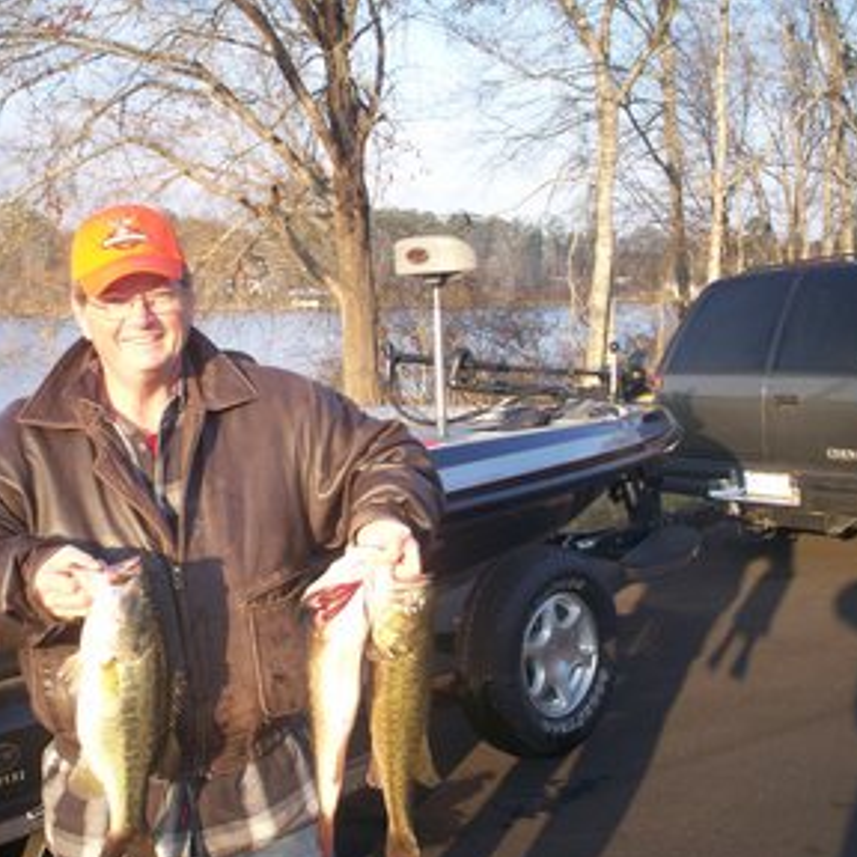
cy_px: 439
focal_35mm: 44
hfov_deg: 38.2
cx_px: 353
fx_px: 1232
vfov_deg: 38.3
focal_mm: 6
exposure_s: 1/145
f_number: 4.5
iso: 100
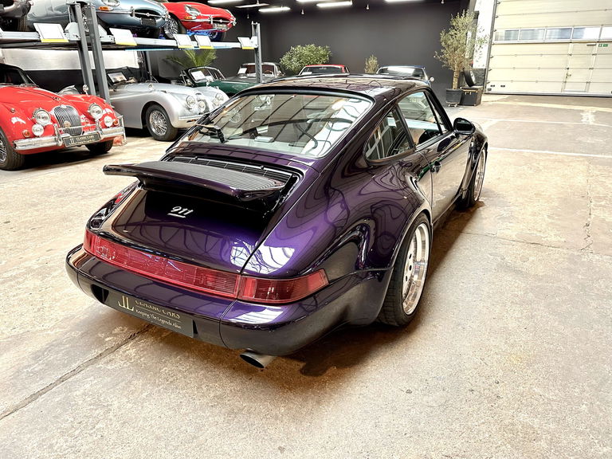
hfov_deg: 71.6
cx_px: 306
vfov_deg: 56.8
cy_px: 230
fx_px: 424
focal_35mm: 24
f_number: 1.78
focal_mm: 6.86
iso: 640
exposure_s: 1/50
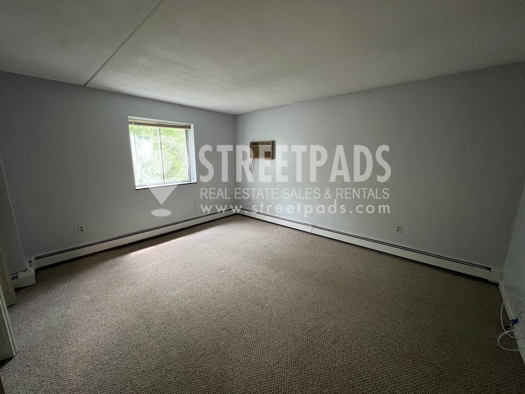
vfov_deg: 89.9
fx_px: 197
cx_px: 262
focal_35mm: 13
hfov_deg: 106.2
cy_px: 197
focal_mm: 1.57
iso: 640
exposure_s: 1/60
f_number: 1.8
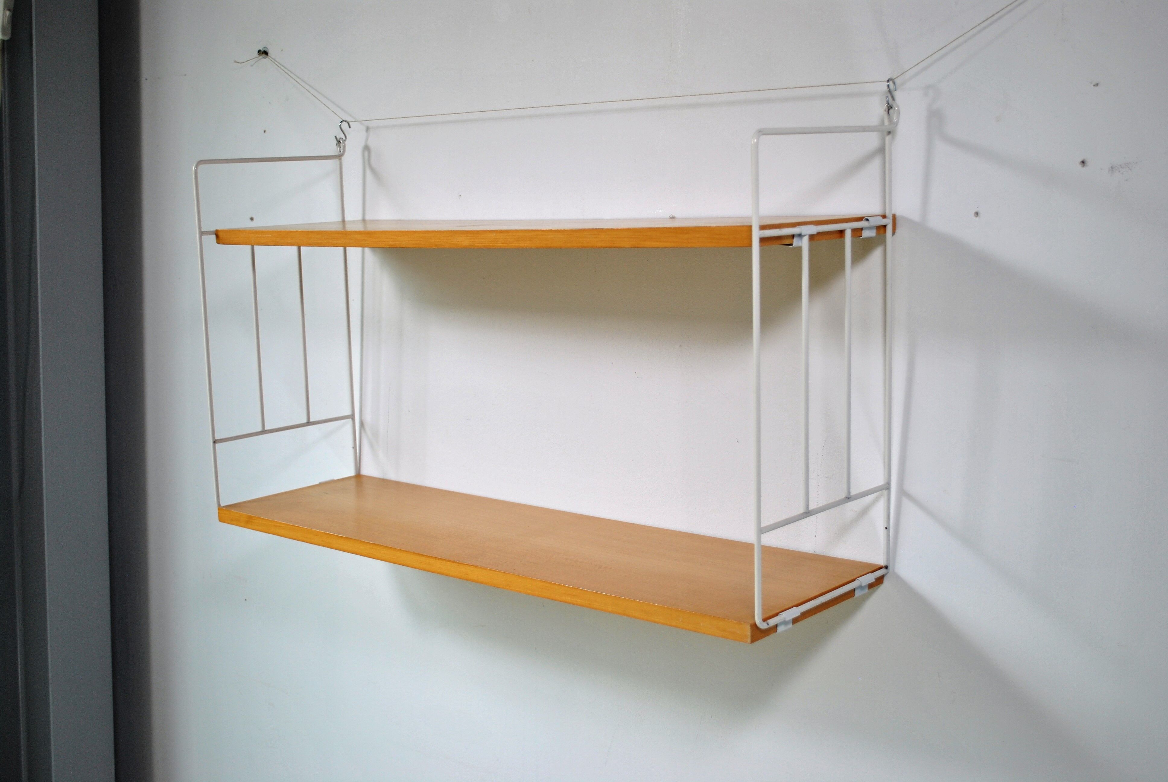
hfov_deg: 43.6
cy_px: 391
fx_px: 1462
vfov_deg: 29.9
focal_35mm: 45
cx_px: 584
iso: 200
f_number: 4.5
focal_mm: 30
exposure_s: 1/160
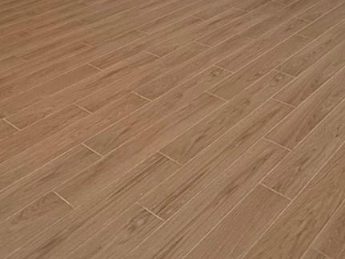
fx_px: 518
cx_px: 237
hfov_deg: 36.4
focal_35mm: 52
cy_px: -117
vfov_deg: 23.2
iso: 200
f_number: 2.2
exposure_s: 1/120
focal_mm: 2.22
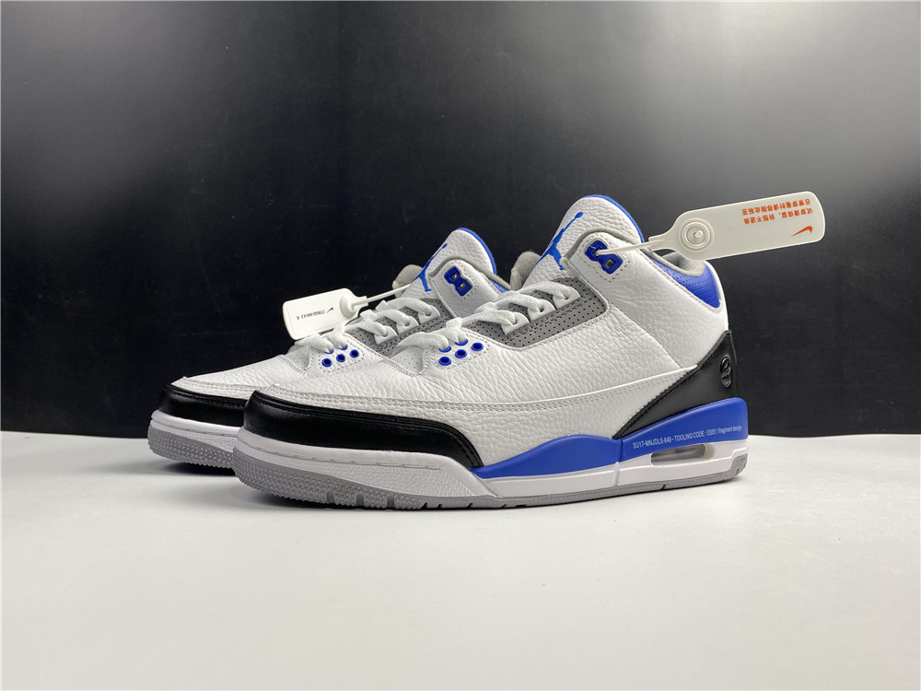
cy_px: 346
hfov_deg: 67.3
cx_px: 460
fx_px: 692
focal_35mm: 26
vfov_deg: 53.1
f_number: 1.8
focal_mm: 4.25
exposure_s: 1/100
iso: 50
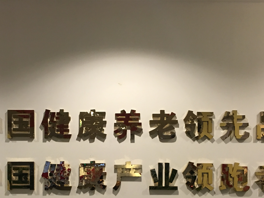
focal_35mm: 54
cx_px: 119
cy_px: 179
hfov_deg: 35.5
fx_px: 412
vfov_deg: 26.1
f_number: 2.2
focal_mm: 4.15
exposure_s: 1/17
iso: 80
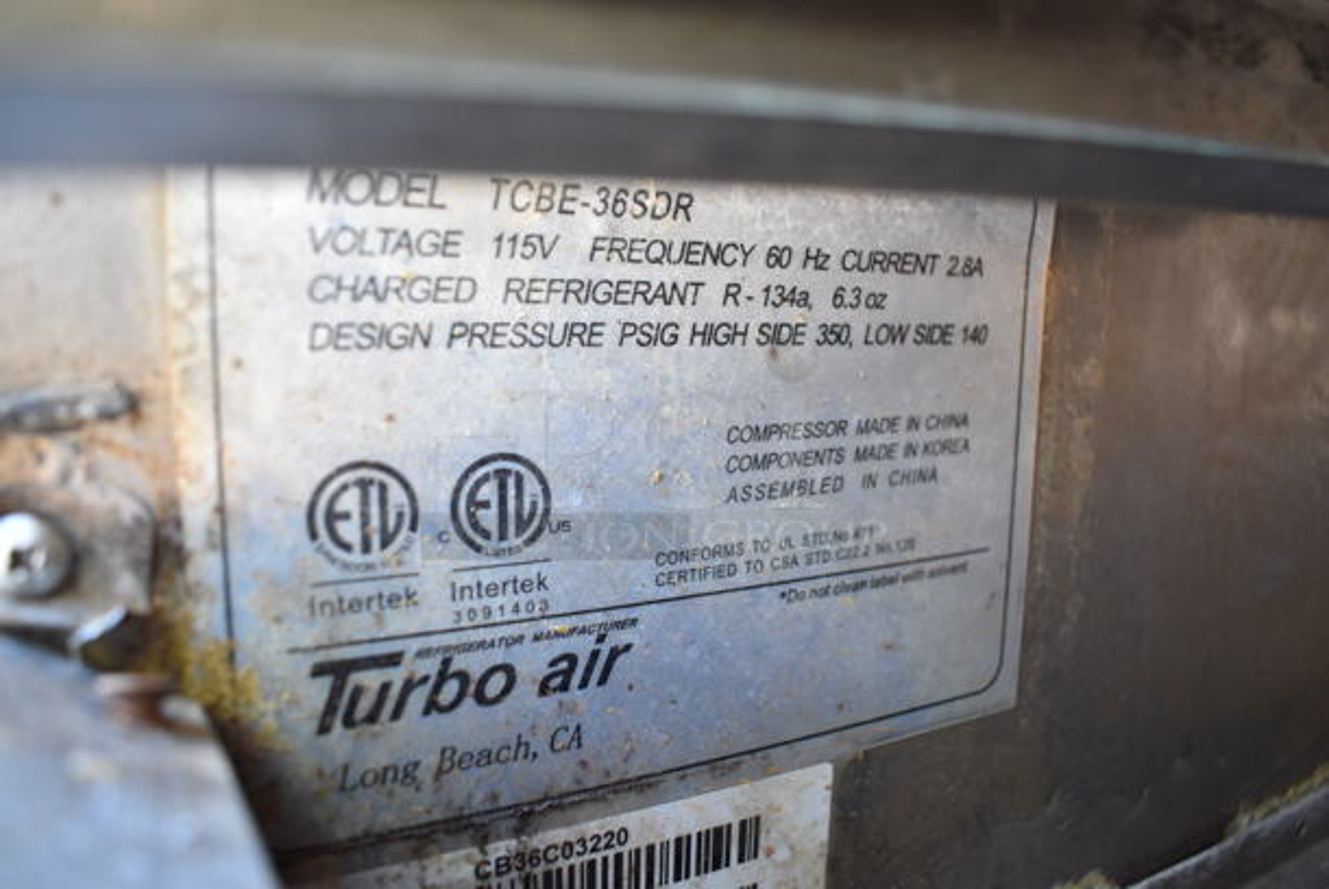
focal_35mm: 27
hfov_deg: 67.3
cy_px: 444
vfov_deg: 48.0
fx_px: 998
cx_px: 664
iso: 1100
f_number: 3.5
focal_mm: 18
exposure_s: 1/30
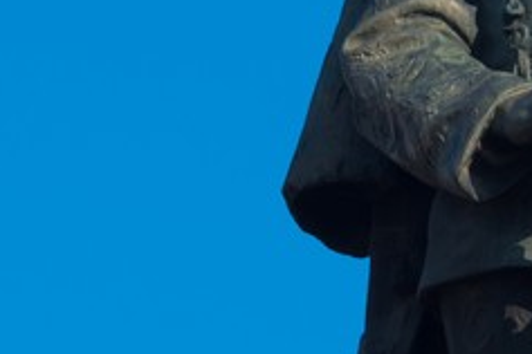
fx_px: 9398
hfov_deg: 3.2
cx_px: 333
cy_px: 184
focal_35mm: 636
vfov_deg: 2.2
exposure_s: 1/160
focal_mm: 105
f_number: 10
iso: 100
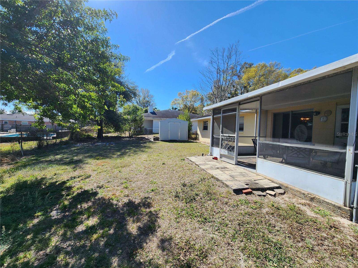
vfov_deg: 89.9
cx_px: 179
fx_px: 134
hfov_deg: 106.2
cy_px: 134
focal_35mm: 13
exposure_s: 1/1480
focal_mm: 2.2
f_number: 2.2
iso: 50
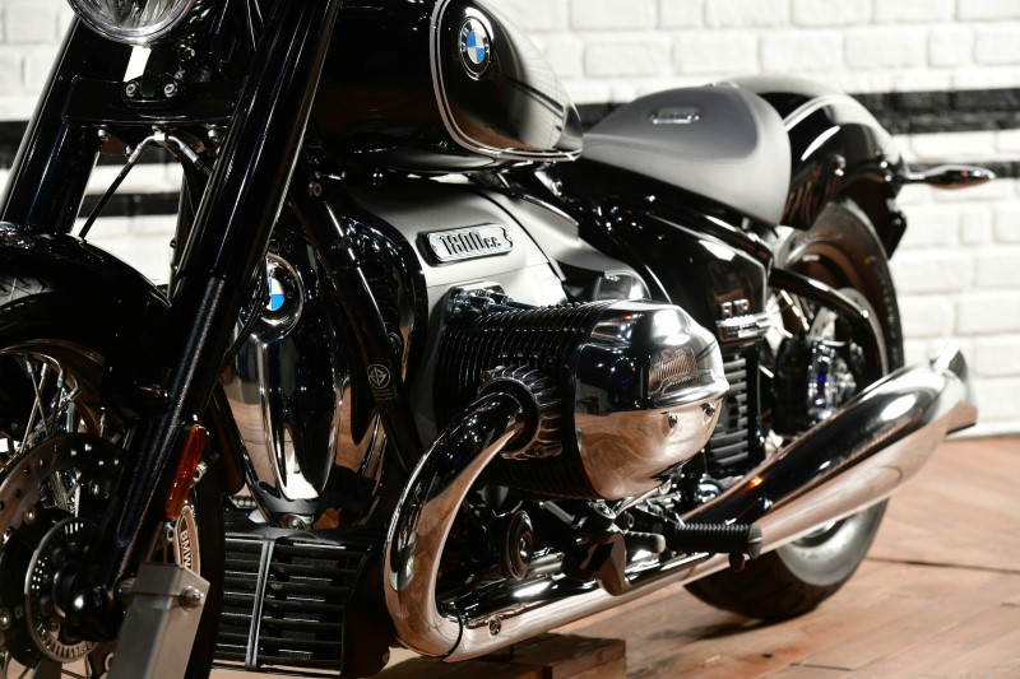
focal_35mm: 120
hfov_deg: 17.1
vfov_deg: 11.4
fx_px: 3399
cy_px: 340
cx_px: 510
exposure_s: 1/100
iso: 200
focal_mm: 120
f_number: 6.3
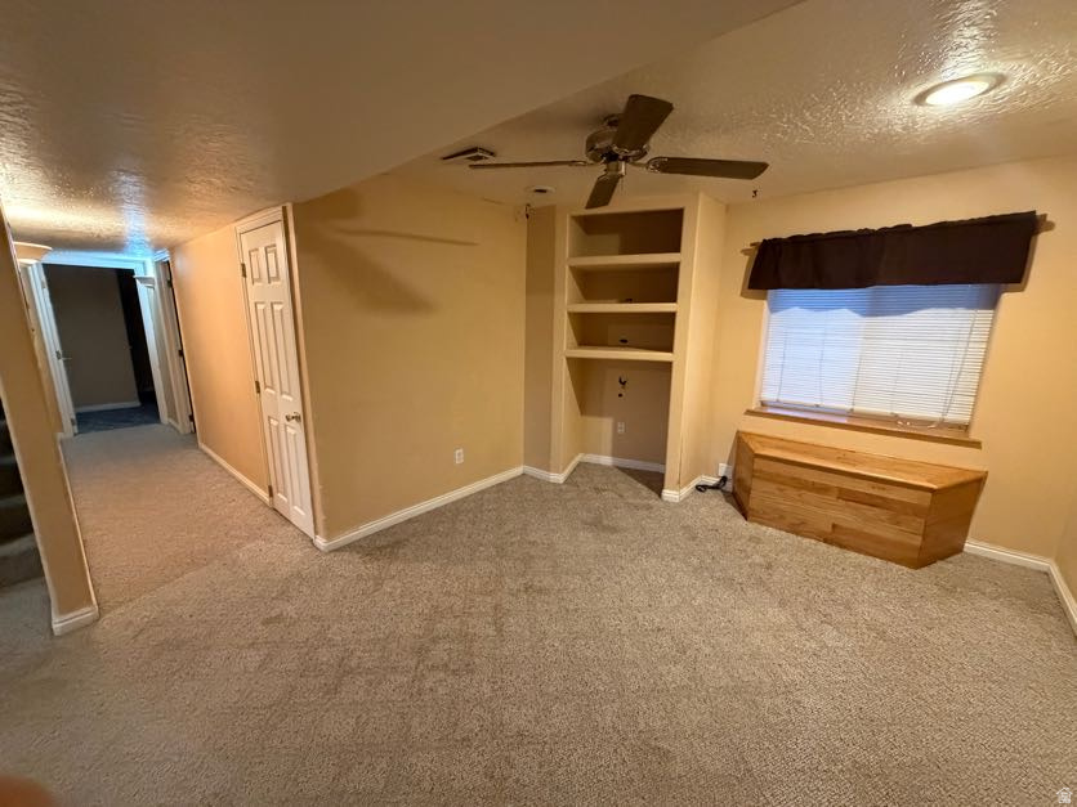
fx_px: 436
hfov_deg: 102.1
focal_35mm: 14
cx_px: 538
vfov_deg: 85.7
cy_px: 404
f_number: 2.2
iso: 1000
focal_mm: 2.22
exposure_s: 1/60
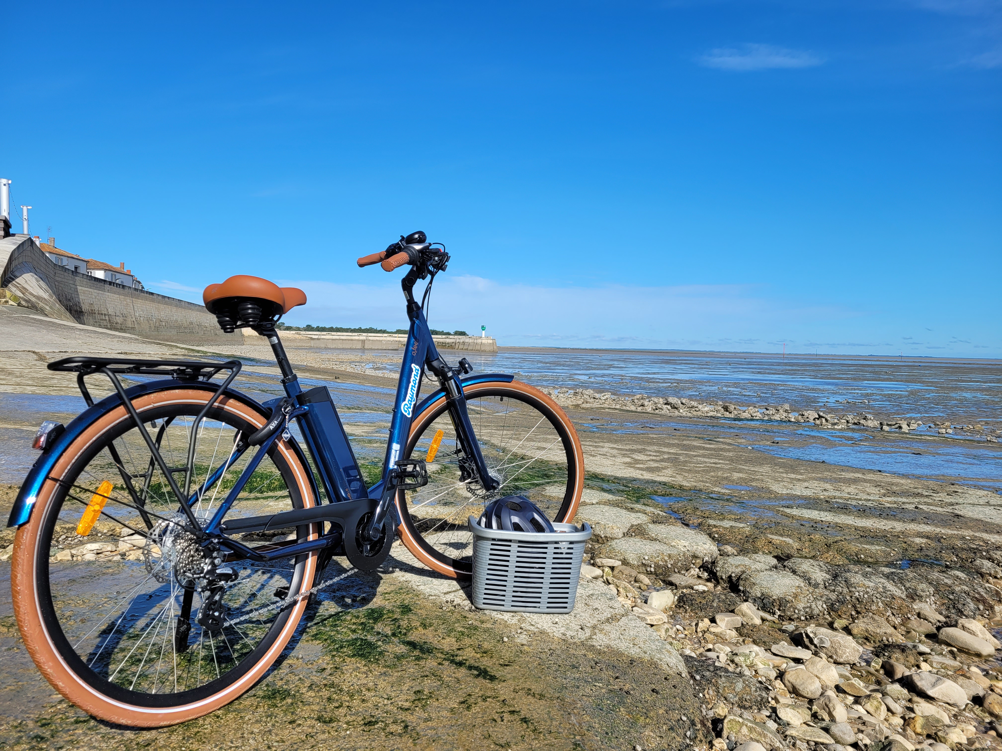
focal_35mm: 26
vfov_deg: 53.1
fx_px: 753
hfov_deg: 67.3
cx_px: 501
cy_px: 376
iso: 40
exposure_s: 1/3018
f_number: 1.8
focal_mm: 5.4
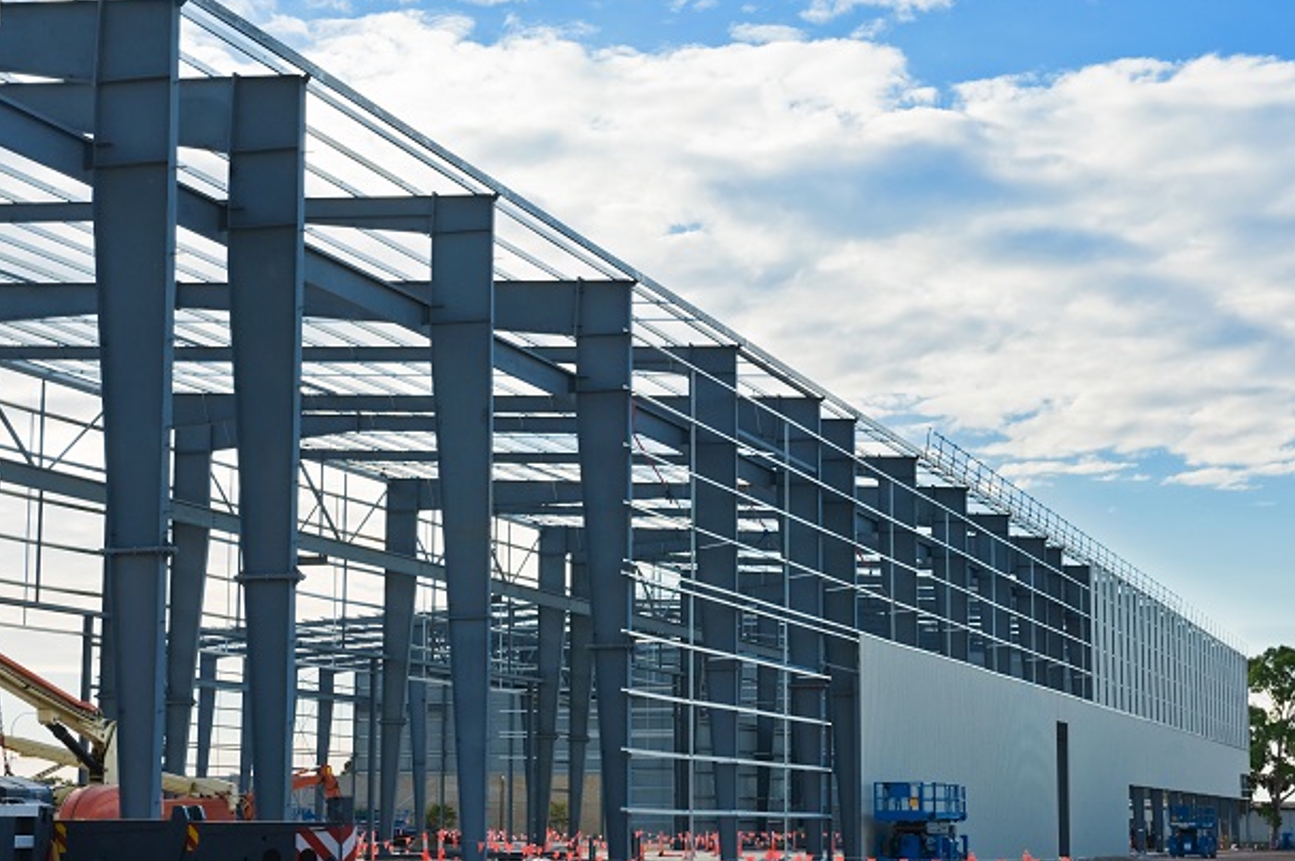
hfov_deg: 28.1
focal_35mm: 72
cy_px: 451
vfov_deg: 18.9
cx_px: 639
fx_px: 2588
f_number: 9
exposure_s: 1/640
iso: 200
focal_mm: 62
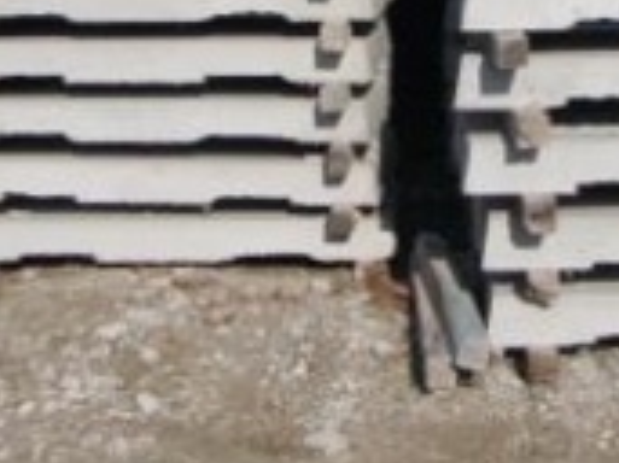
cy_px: 43
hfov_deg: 21.8
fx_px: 1590
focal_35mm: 89
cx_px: 485
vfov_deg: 16.4
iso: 80
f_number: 6.3
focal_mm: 6.7
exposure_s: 1/500
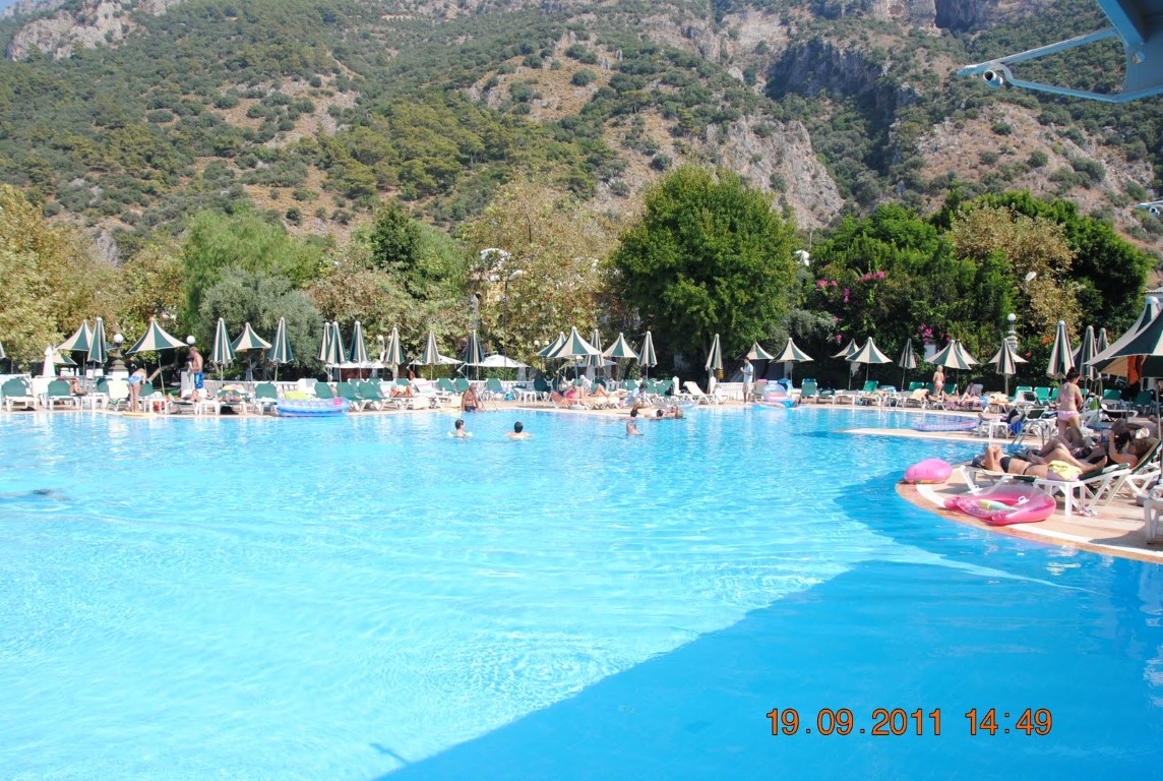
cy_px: 390
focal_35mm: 27
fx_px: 874
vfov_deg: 48.1
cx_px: 582
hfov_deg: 67.3
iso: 100
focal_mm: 18
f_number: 7.1
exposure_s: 1/200
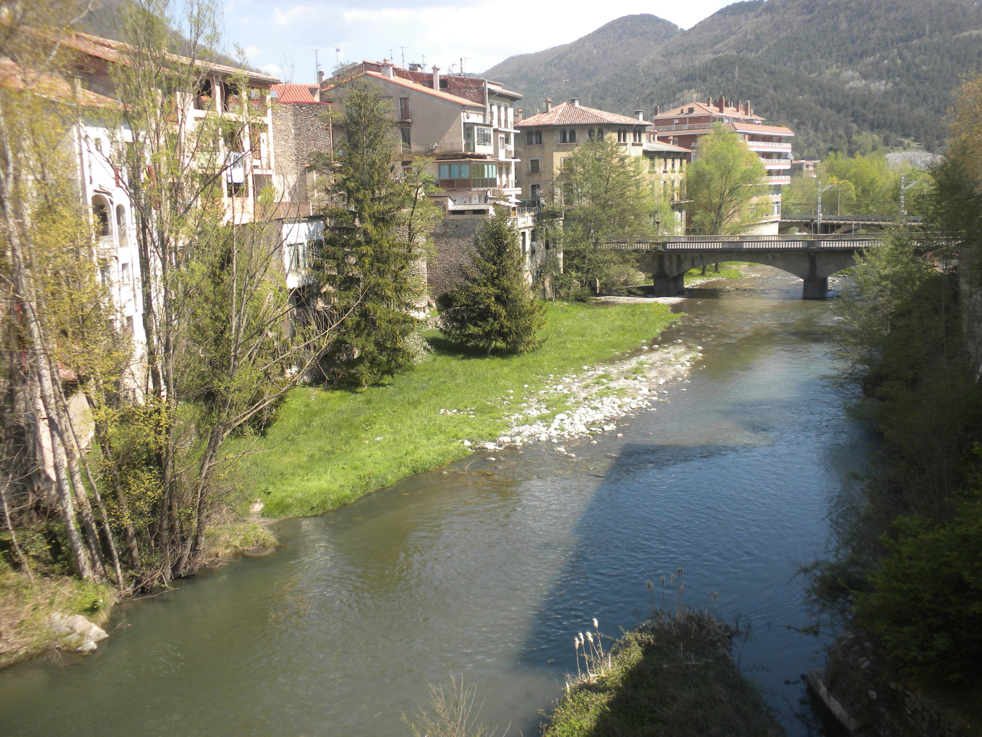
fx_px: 1050
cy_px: 368
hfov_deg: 50.1
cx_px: 491
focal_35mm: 37
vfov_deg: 38.7
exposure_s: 1/337
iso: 64
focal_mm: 6.6
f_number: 3.5
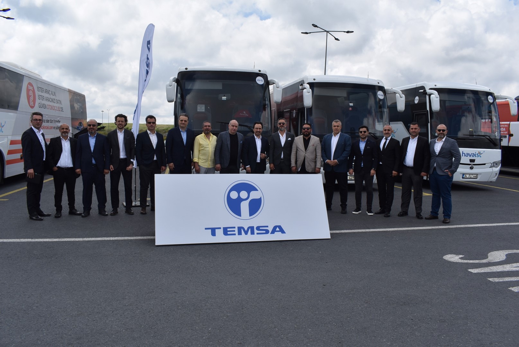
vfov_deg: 48.0
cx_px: 260
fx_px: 390
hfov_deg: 67.3
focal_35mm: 27
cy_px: 174
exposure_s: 1/200
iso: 100
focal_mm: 18
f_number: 11
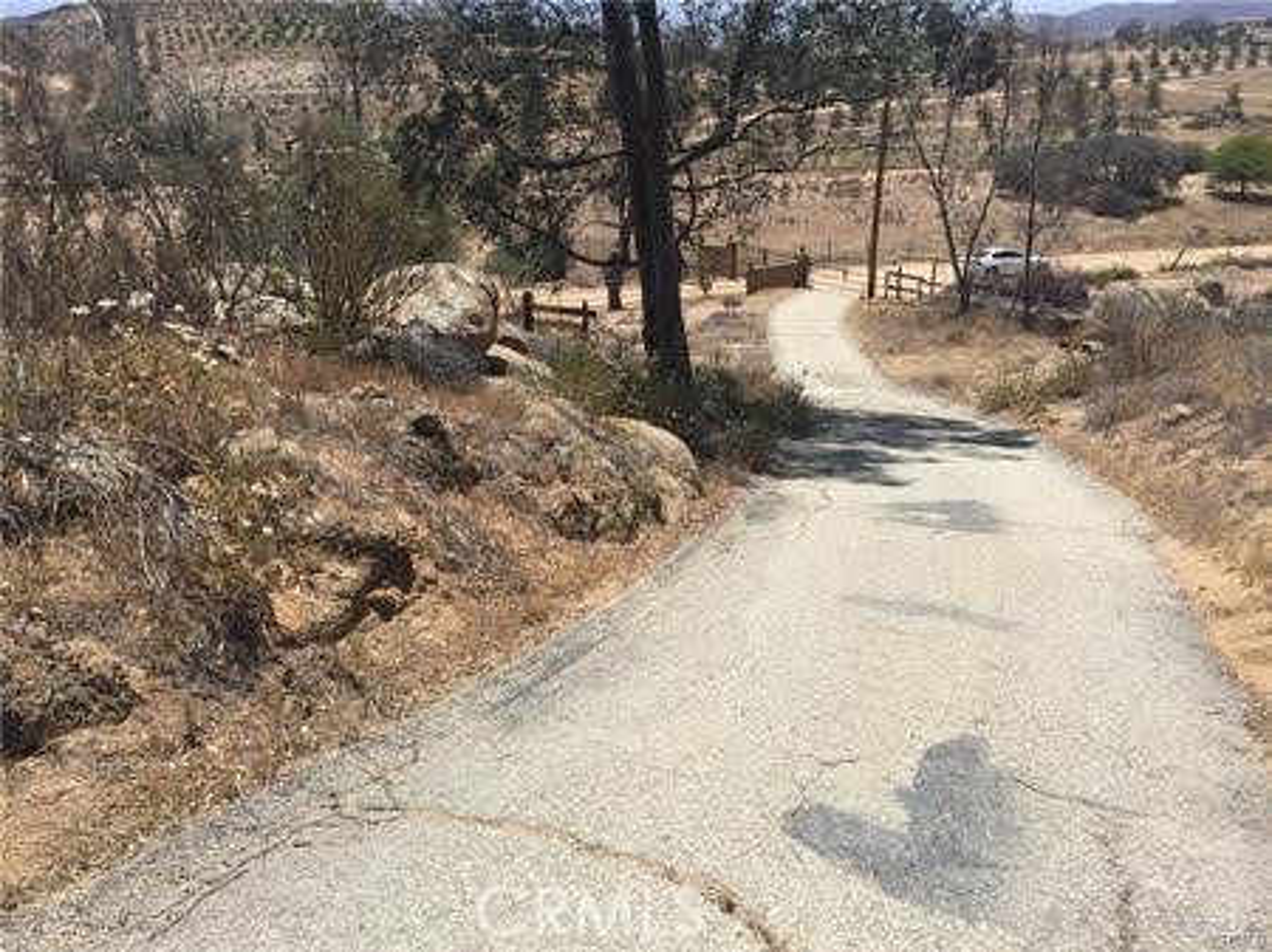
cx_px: 636
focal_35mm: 29
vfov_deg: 48.2
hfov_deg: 61.7
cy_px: 476
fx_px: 1065
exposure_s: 1/1980
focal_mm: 4.15
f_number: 2.2
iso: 32
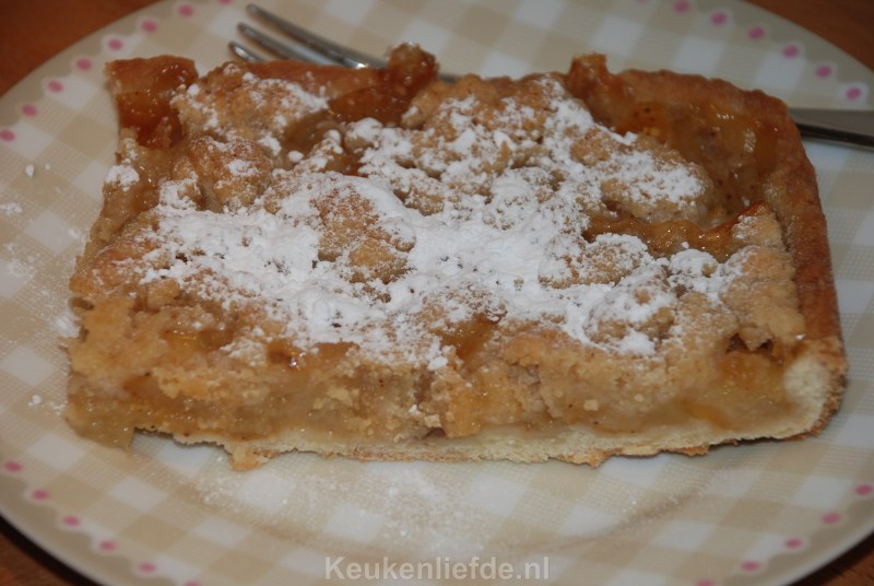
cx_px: 437
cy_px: 293
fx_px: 3647
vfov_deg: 9.2
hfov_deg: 13.7
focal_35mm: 150
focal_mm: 100
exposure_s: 1/60
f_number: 5.6
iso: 160
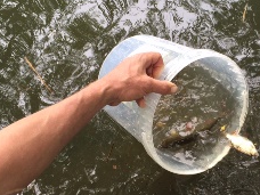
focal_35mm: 57
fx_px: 428
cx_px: 186
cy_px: 117
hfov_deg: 33.3
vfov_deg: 25.6
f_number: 2.2
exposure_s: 1/120
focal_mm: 4.15
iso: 50
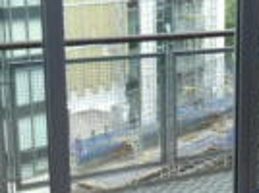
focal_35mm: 87
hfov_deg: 20.9
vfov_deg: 16.9
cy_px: 94
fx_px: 650
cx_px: 316
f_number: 2.8
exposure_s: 1/200
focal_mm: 3.6
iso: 80
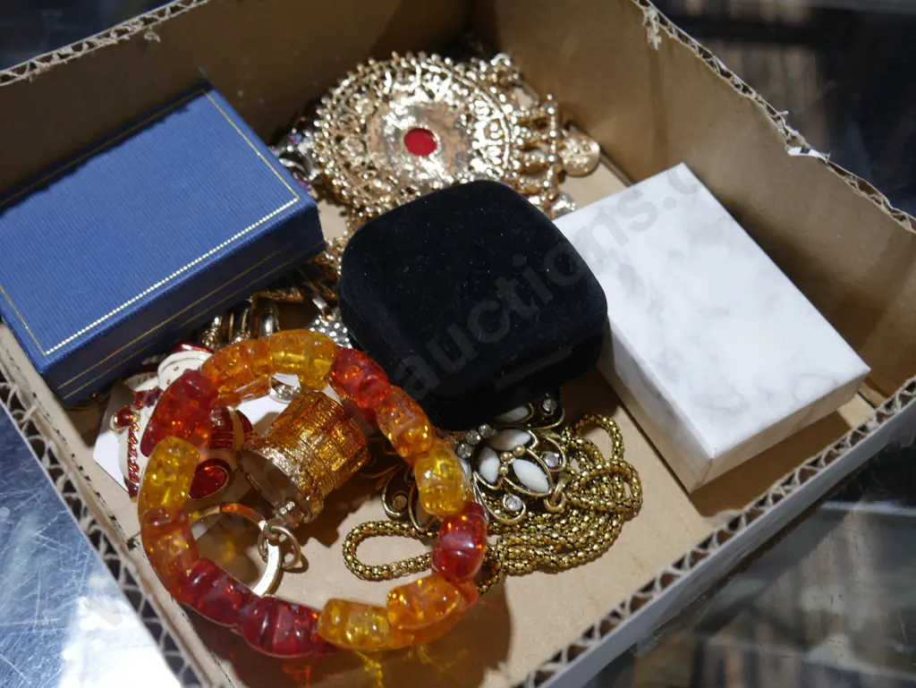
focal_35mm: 40
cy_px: 344
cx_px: 458
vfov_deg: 36.0
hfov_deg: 46.8
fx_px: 1059
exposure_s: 1/60
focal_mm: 20
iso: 250
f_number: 4.5
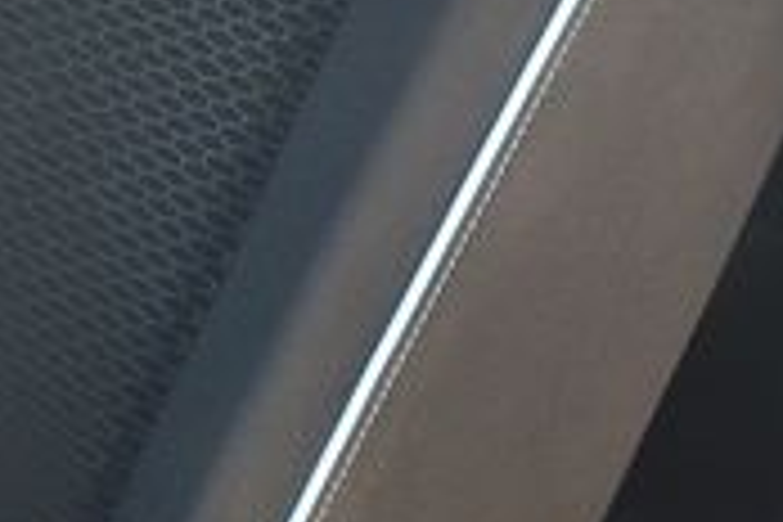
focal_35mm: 159
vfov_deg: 8.6
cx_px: -400
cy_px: 385
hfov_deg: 12.3
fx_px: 3458
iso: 160
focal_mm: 10
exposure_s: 1/200
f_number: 4
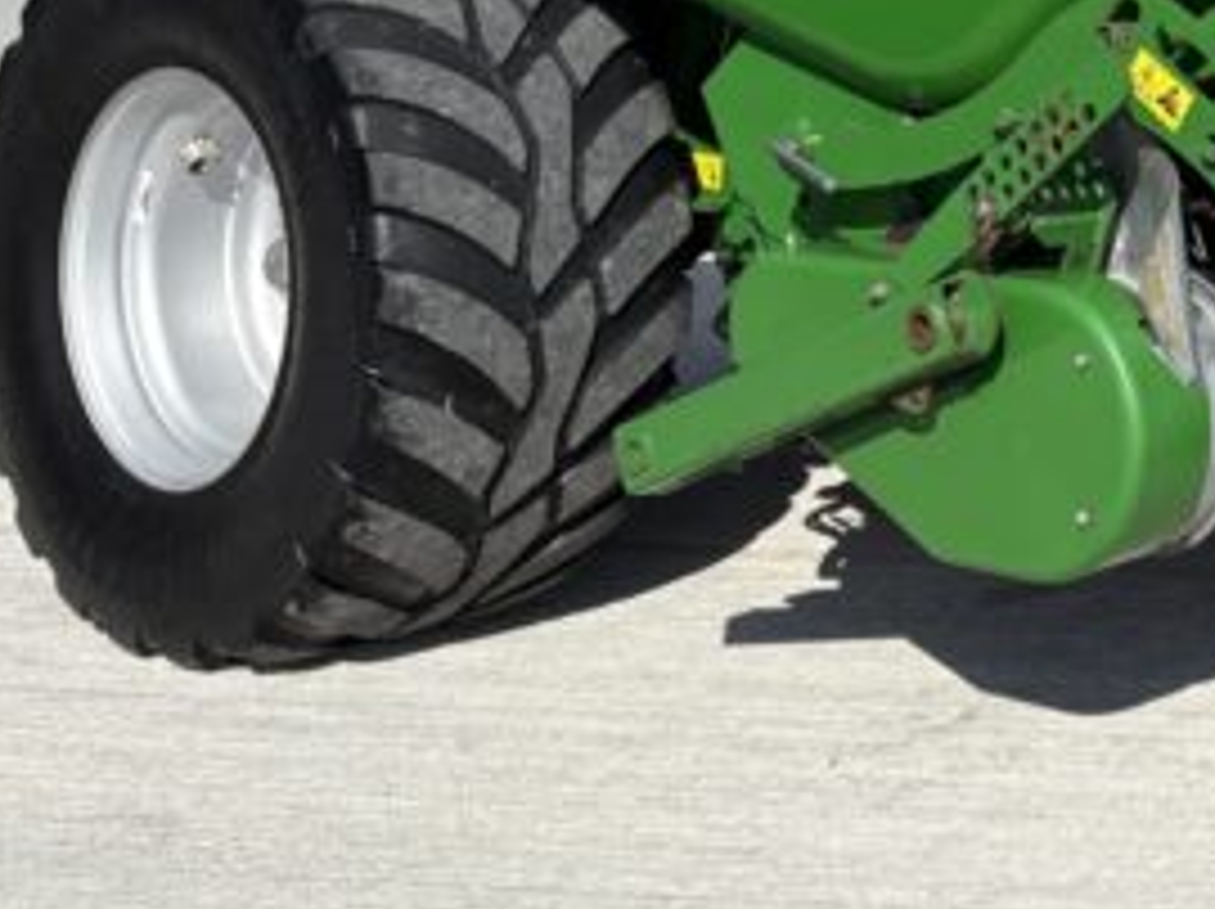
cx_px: 1570
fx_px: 2595
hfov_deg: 23.4
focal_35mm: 74
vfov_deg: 18.9
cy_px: -153
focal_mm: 5.96
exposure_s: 1/3831
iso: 50
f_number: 1.6
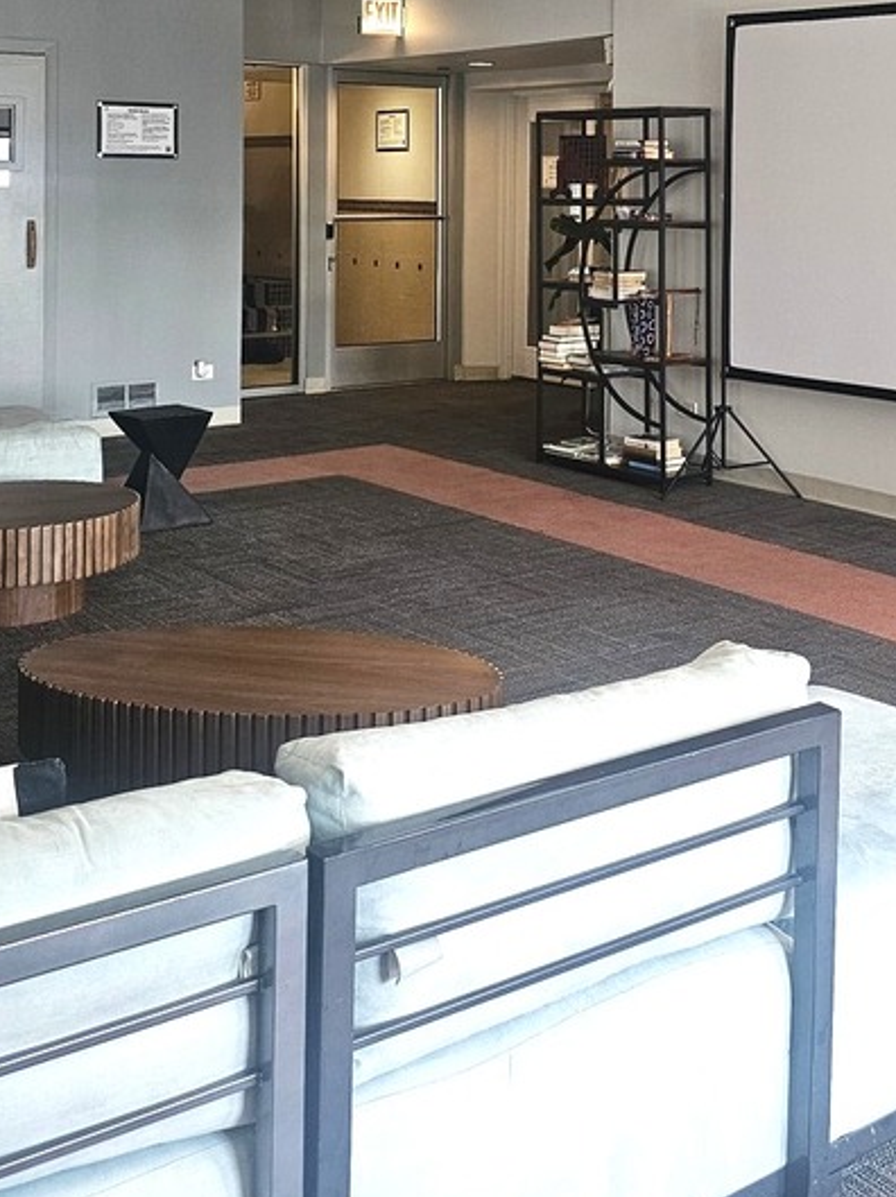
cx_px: 627
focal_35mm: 47
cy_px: 206
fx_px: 1624
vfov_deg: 38.6
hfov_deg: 30.5
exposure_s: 1/120
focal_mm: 6.3
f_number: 1.7
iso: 250
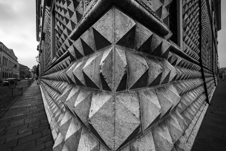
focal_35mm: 14
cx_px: 113
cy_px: 76
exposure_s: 1/125
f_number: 13
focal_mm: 14
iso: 160
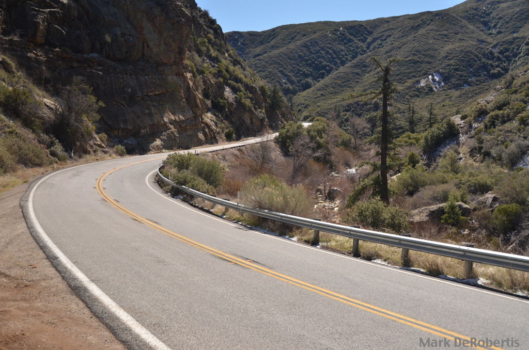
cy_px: 175
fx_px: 484
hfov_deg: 57.3
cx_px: 264
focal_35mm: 33
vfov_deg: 39.8
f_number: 6.3
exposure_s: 1/1000
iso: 640
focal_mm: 22
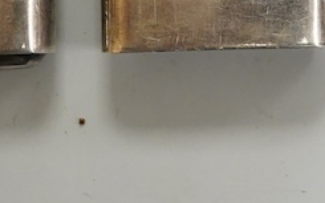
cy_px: -163
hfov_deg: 9.8
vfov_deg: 6.1
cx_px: 380
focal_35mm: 211
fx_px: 1868
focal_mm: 30
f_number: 7.1
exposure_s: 1/200
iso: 2500
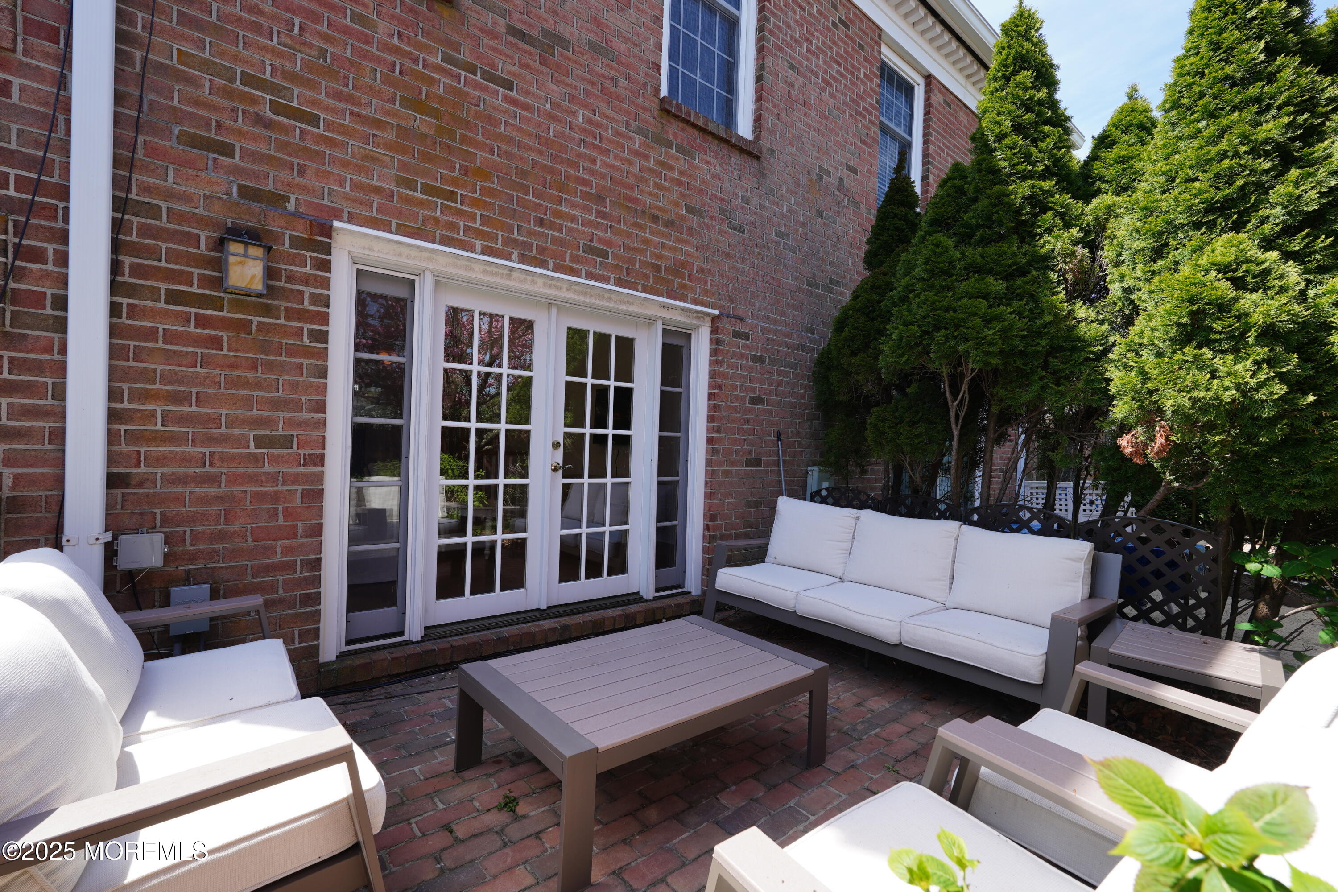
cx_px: 669
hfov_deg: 96.7
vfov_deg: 73.7
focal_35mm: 16
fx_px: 595
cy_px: 446
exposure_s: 1/100
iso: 125
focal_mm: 16
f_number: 8
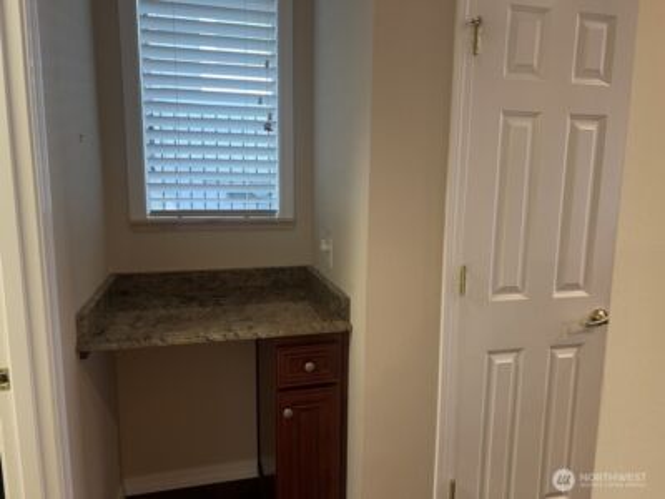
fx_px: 499
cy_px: 250
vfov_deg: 53.1
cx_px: 332
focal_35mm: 26
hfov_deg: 67.3
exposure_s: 1/60
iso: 160
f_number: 1.5
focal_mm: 5.7
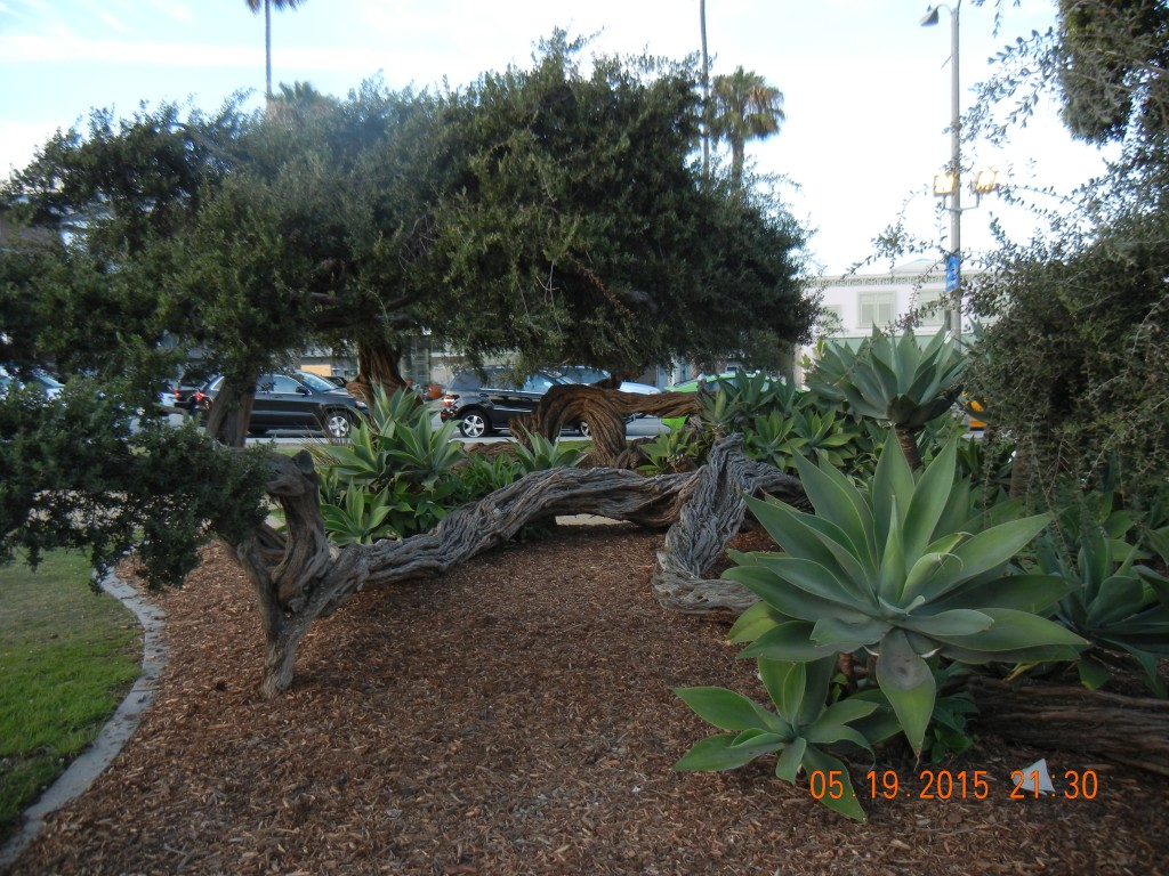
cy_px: 438
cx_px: 584
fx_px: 1013
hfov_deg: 60.0
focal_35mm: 30
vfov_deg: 46.8
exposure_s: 1/84
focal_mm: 5.4
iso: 160
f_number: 3.5
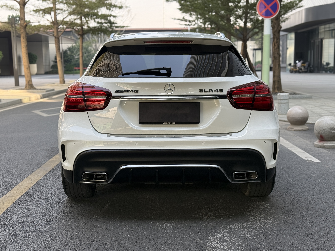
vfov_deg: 30.3
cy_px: 126
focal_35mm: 48
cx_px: 168
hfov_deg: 39.7
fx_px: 465
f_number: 1.78
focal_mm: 6.76
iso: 64
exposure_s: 1/487
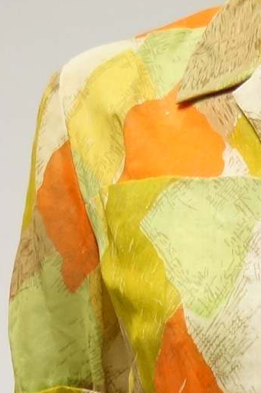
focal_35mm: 215
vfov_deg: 8.8
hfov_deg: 6.3
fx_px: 2340
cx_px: 387
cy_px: 874
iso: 800
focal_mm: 30
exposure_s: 1/60
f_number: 4.5
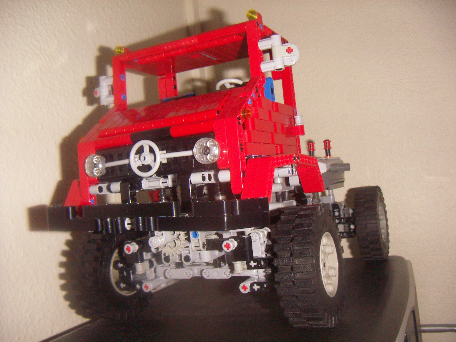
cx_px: 228
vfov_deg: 39.7
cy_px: 171
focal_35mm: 36
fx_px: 474
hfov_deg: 51.4
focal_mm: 4.7
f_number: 6.7
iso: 200
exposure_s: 1/50
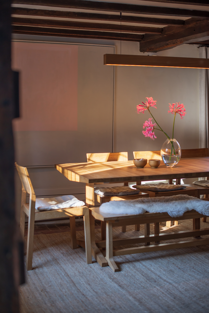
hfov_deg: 27.0
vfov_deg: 39.6
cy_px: 156
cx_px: 104
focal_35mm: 50
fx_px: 435
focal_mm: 50
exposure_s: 1/250
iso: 400
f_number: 2.5
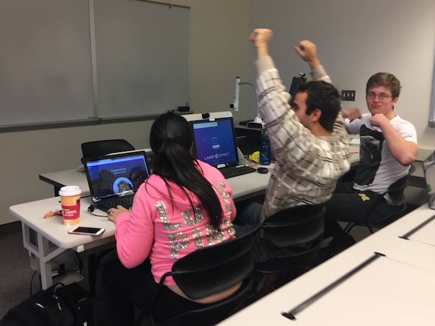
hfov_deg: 56.7
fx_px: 402
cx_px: 196
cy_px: 156
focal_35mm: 32
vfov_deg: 44.2
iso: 32
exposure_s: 1/15
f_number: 2.2
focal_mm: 4.15
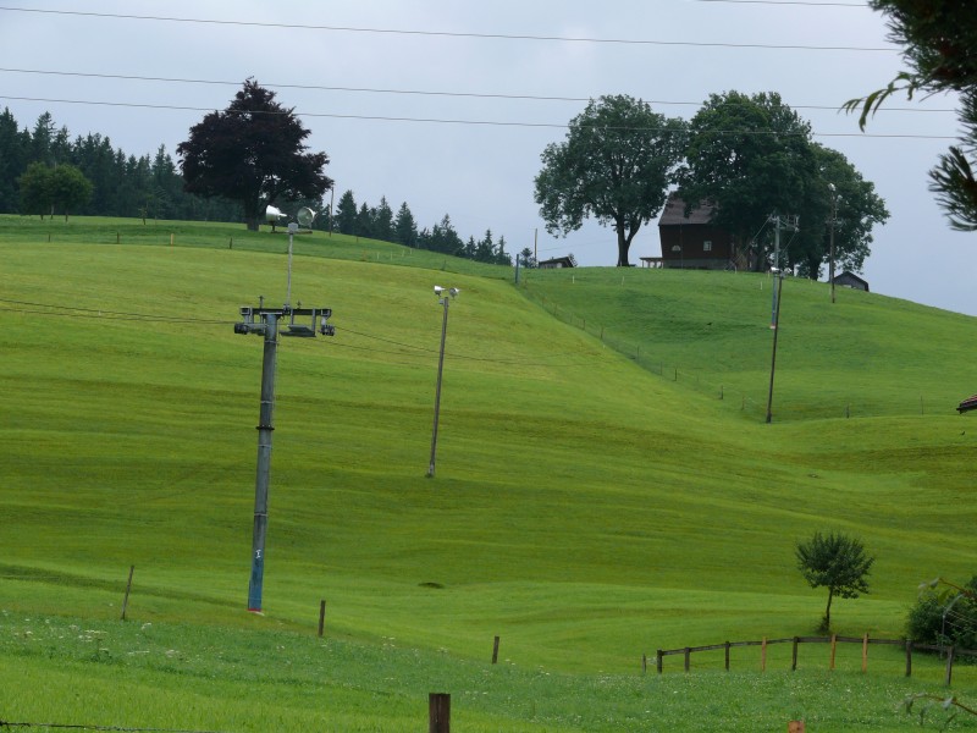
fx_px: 3584
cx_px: 488
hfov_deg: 15.5
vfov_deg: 11.7
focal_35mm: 127
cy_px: 366
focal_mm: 26.9
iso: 100
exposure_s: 1/320
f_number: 5.6
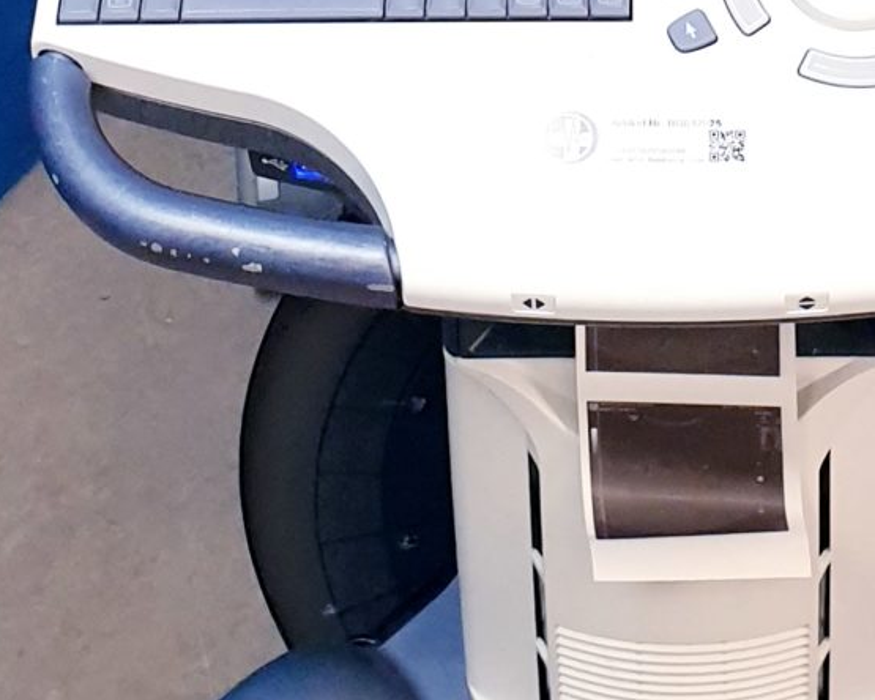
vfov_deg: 11.6
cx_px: 572
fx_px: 3030
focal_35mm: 117
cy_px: -787
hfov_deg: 16.4
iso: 250
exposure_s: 1/50
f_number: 2.4
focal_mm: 4.3
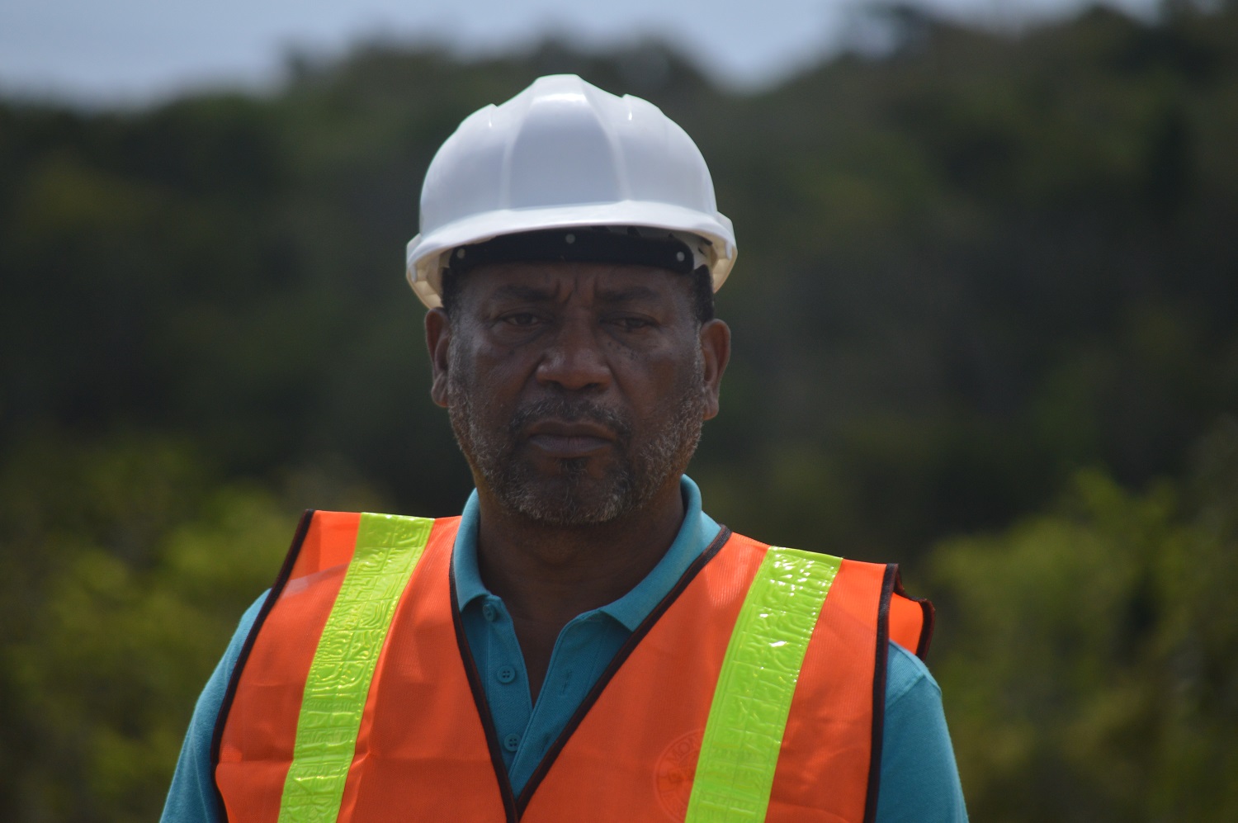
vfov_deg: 4.6
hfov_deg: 6.9
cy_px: 412
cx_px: 619
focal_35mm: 300
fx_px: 10306
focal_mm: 200
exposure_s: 1/2000
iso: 400
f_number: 5.6
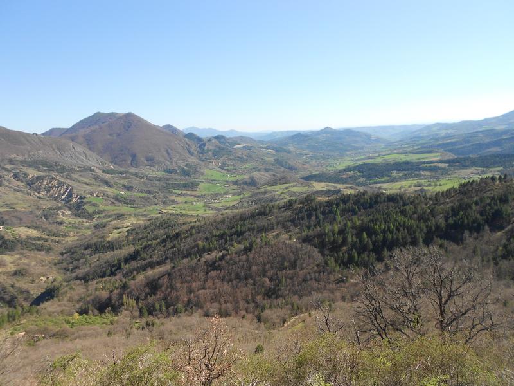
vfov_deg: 53.1
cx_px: 257
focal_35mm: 26
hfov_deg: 67.3
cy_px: 193
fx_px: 386
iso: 80
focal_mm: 4.6
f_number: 3.2
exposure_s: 1/640
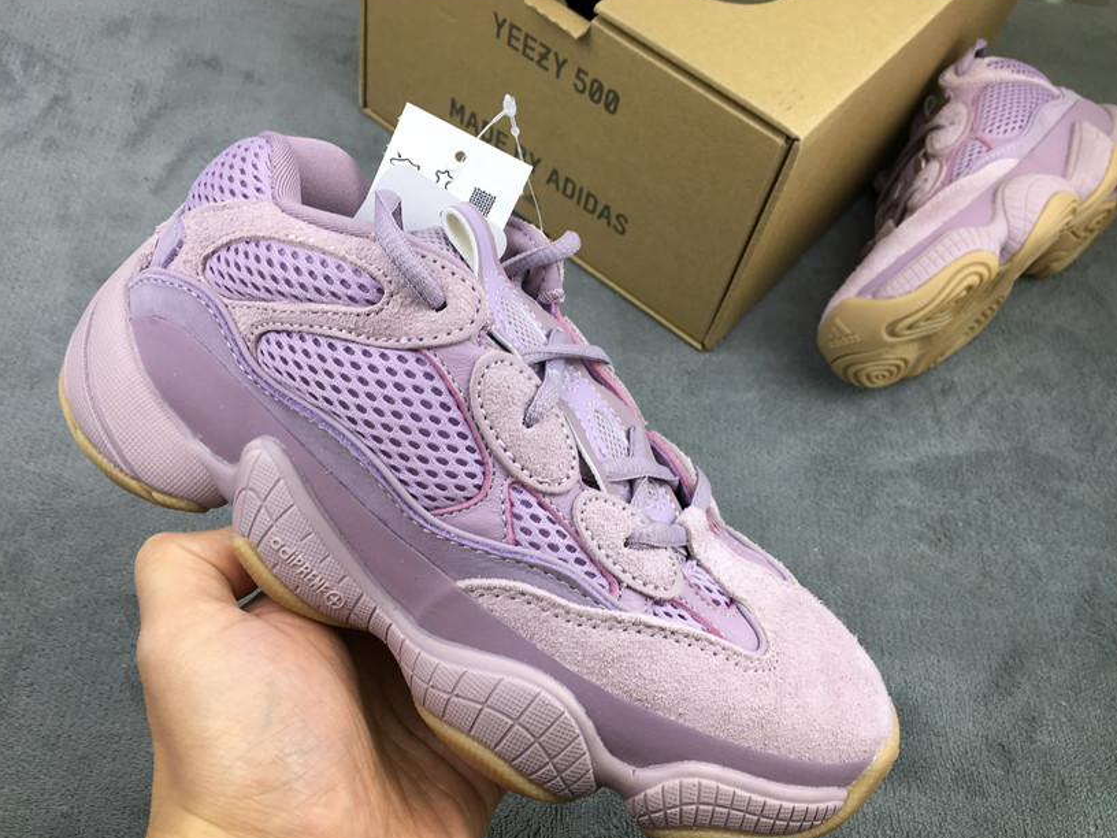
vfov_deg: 44.1
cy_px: 444
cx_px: 560
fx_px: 1033
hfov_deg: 56.8
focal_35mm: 32
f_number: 2.2
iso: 25
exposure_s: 1/50
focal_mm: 4.15
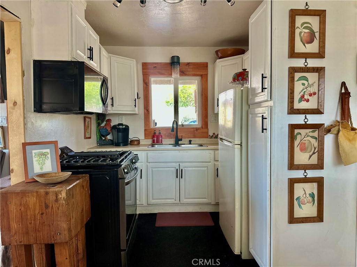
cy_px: 134
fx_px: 248
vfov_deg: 56.8
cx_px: 178
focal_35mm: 24
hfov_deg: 71.6
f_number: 1.78
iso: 250
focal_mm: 6.86
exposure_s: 1/121
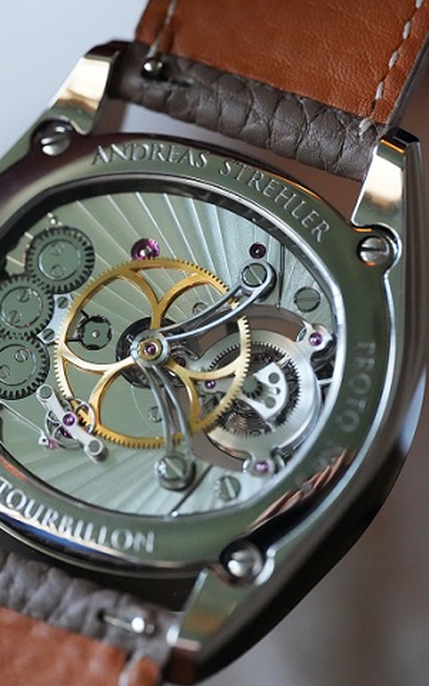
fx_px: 2488
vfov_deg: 15.7
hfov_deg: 9.8
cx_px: 154
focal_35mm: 133
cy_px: 346
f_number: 4.5
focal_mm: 105
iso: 12800
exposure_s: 1/250
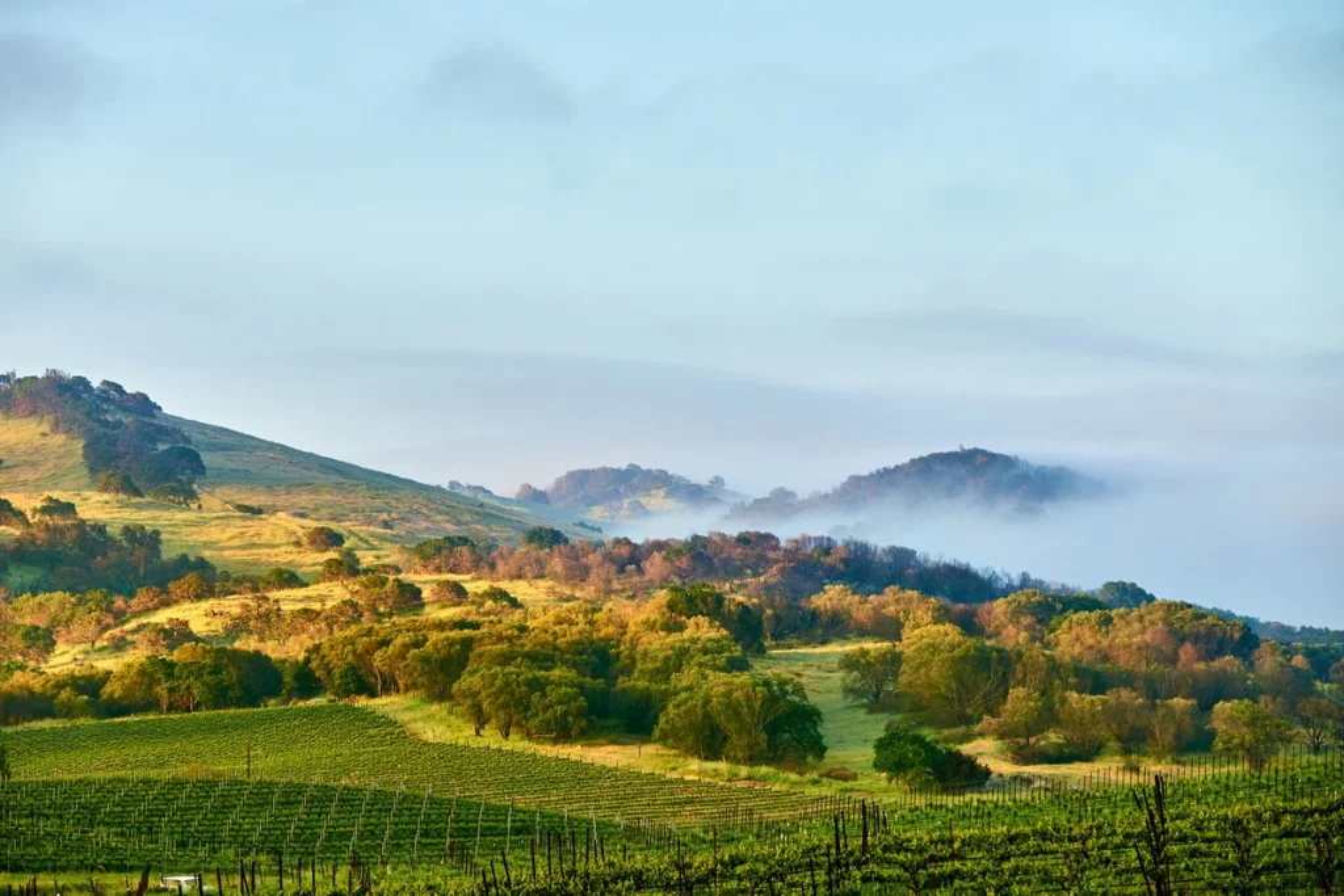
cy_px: 448
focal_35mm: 159
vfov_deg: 8.6
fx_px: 5936
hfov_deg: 12.9
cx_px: 672
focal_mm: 106
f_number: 5.6
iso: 200
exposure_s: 1/240
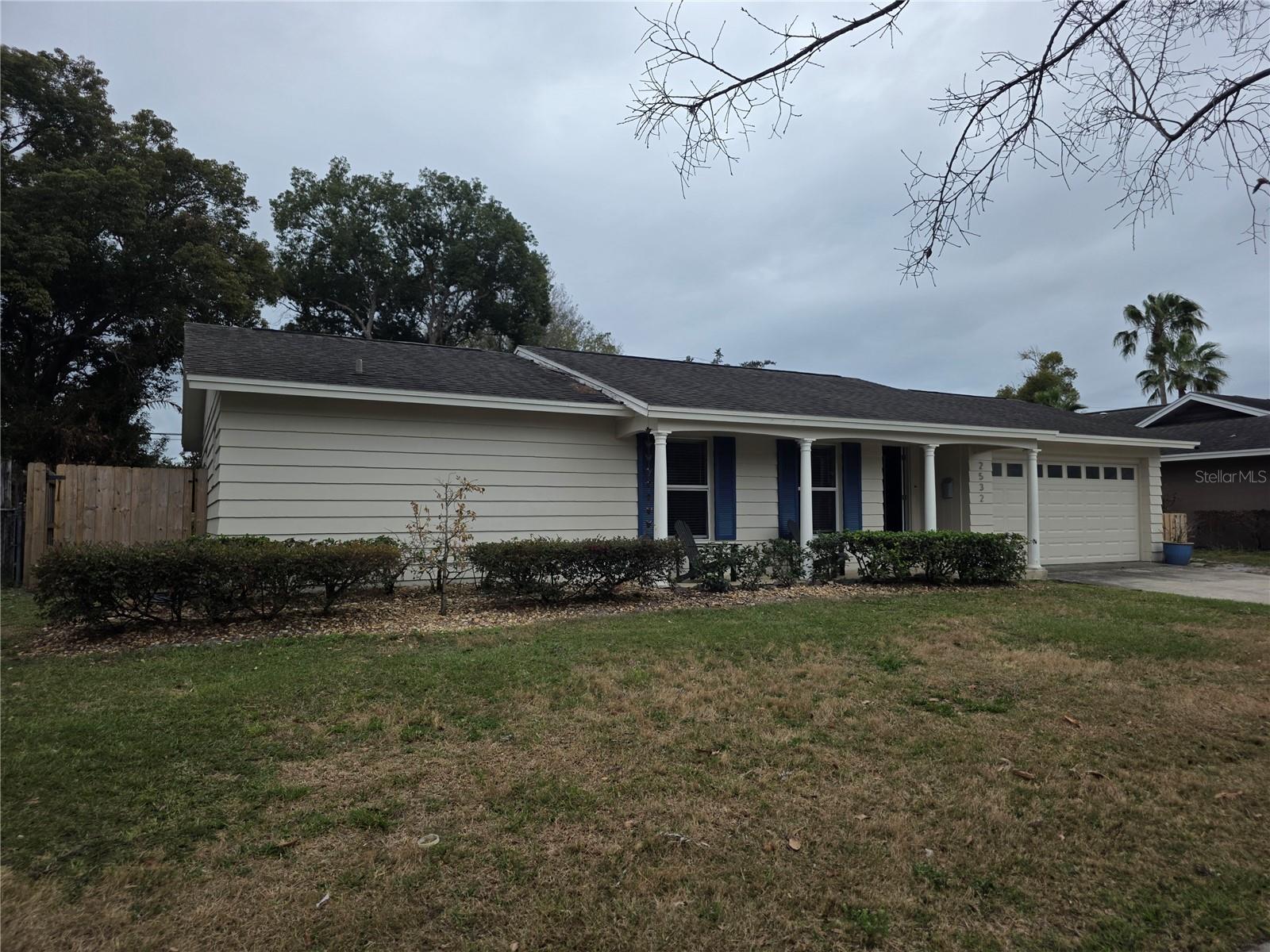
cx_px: 635
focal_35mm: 23
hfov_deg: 73.9
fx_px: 844
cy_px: 476
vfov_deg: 58.9
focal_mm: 6.3
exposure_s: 1/6809
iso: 80
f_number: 1.7
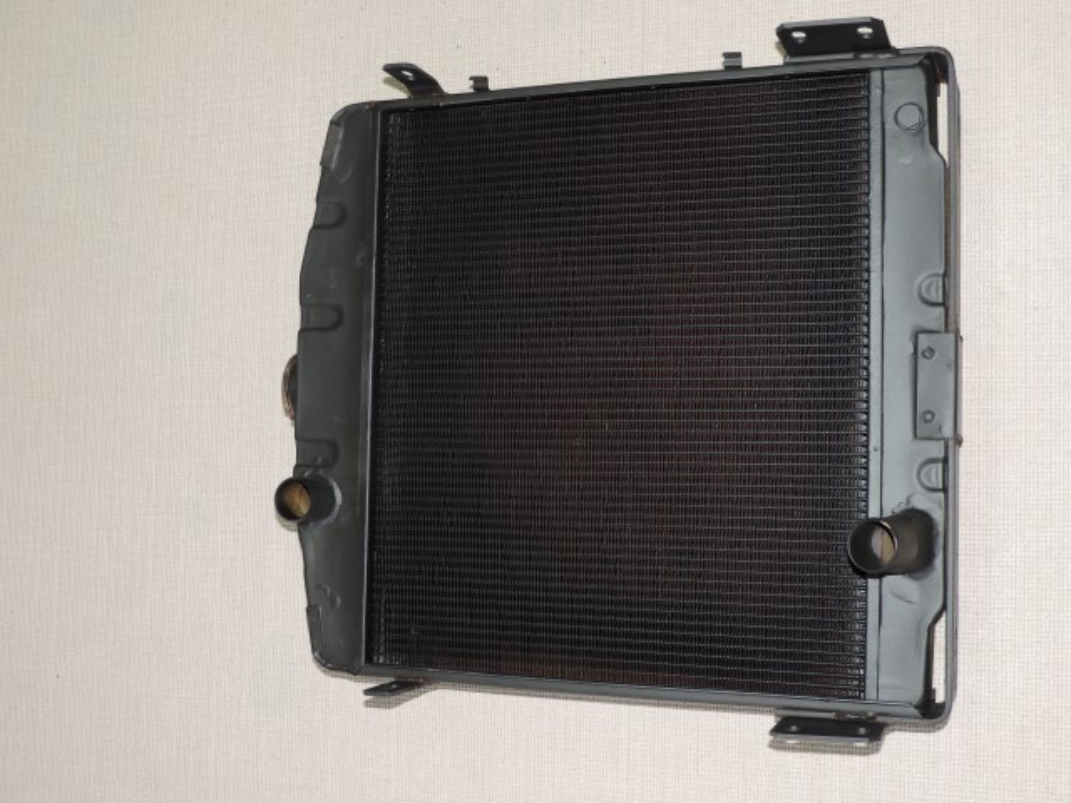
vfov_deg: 33.6
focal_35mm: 43
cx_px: 536
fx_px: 1330
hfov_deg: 43.9
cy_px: 402
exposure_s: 1/30
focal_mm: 7.6
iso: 200
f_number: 3.4
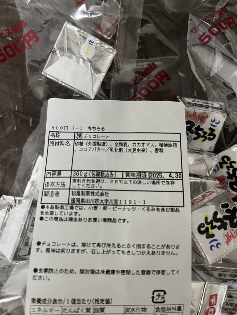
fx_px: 237
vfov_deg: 67.3
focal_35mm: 26
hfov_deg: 53.1
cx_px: 118
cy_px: 158
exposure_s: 1/60
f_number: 1.6
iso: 200
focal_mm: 5.1
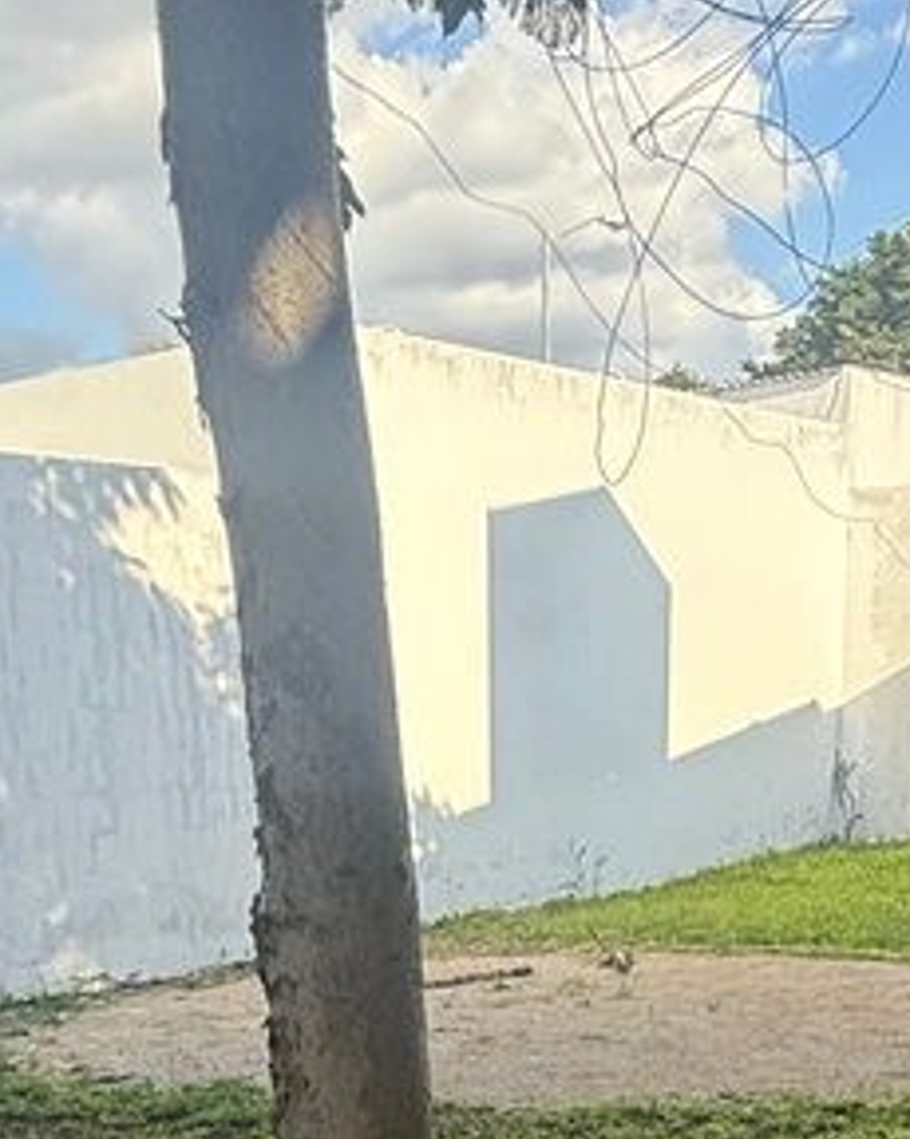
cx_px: 344
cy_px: 1467
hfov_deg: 26.6
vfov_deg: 27.7
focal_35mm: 57
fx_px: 1921
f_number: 2.2
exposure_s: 1/518
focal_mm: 2.22
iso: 64
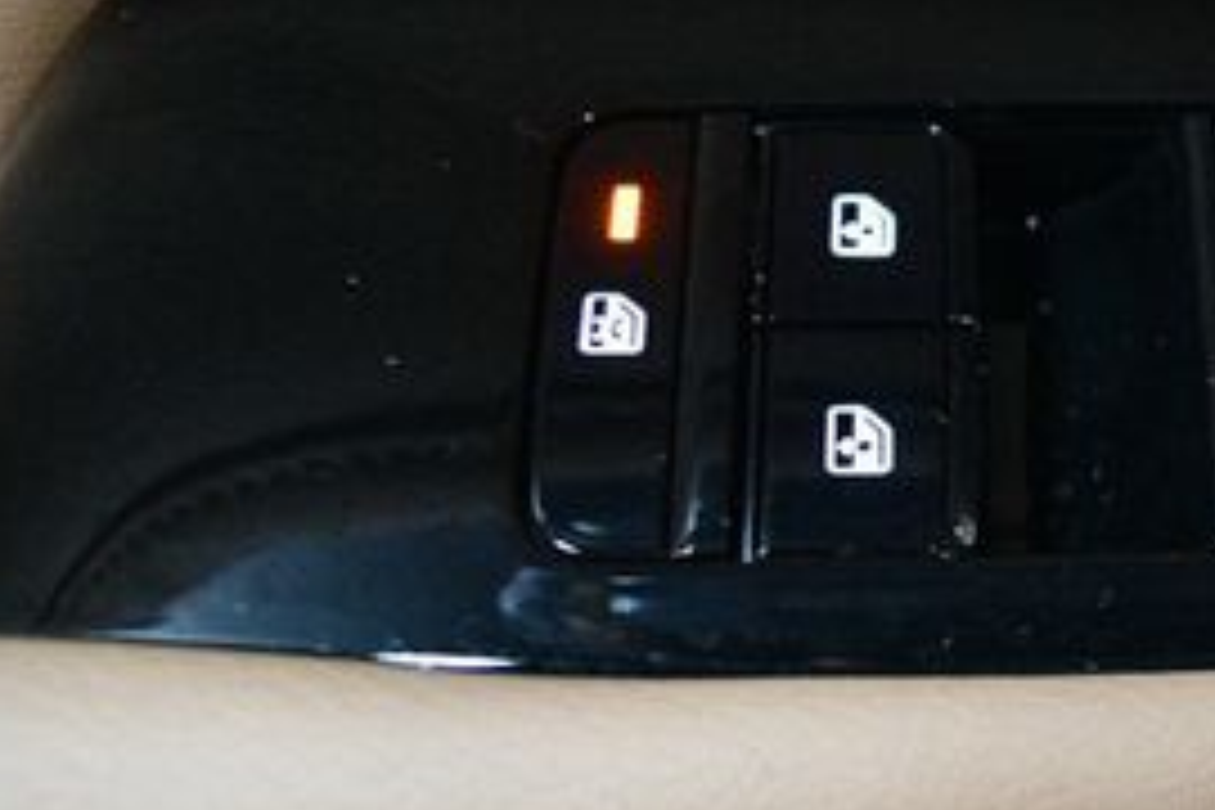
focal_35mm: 71
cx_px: 1386
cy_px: 374
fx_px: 2396
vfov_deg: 19.2
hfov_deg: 26.0
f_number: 3.8
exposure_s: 1/60
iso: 4000
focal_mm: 20
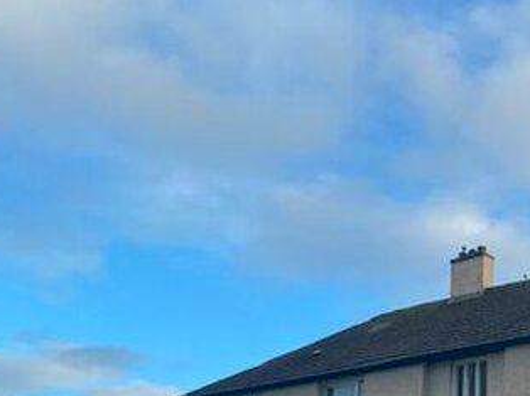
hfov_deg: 31.5
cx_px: 486
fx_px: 887
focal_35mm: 58
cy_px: 439
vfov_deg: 23.6
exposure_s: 1/845
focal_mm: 4.25
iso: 32
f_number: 1.8
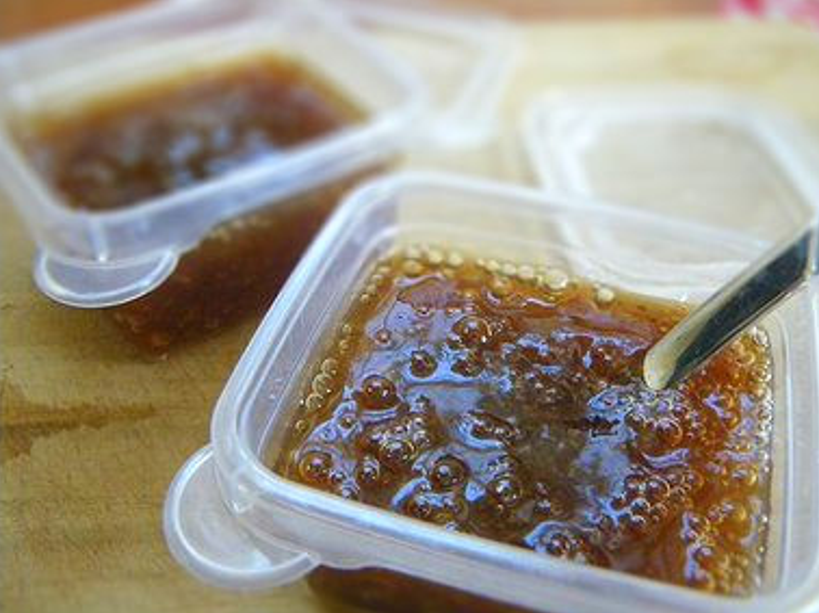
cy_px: 323
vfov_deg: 39.6
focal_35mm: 36
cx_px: 429
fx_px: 851
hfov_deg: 51.4
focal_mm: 6.1
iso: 800
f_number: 3.8
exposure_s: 1/50
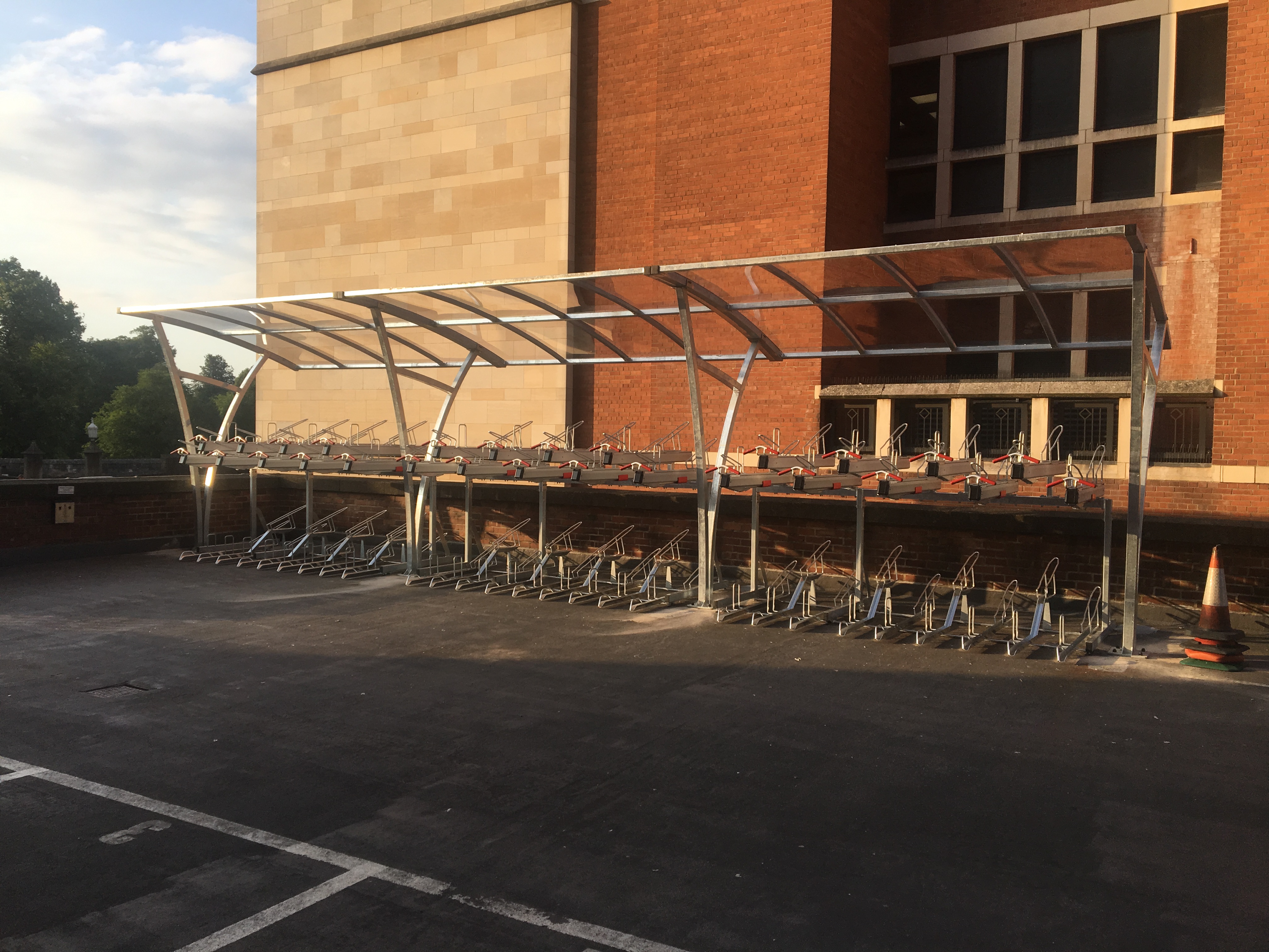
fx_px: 1063
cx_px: 634
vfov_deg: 48.2
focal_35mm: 29
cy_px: 476
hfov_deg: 61.7
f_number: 2.2
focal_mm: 4.15
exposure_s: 1/565
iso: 25
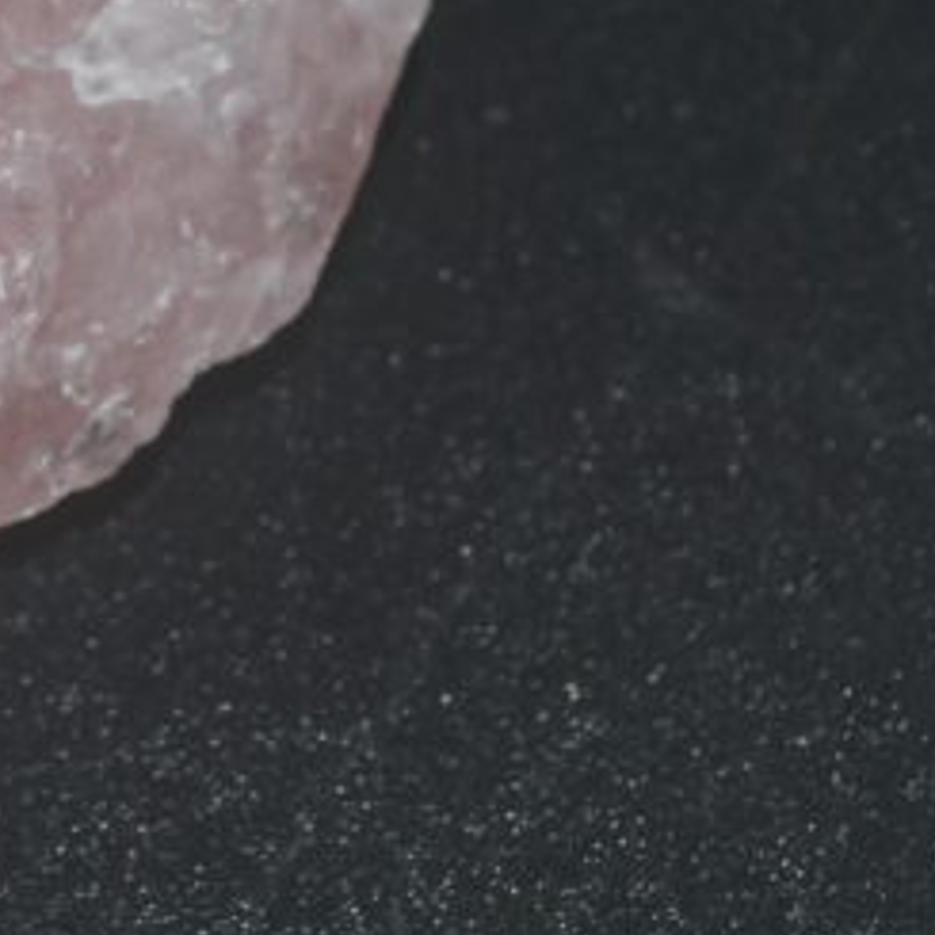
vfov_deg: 9.3
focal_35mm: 186
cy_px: -73
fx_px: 5677
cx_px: -477
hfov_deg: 9.2
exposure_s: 1/200
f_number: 6.3
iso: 100
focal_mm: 35
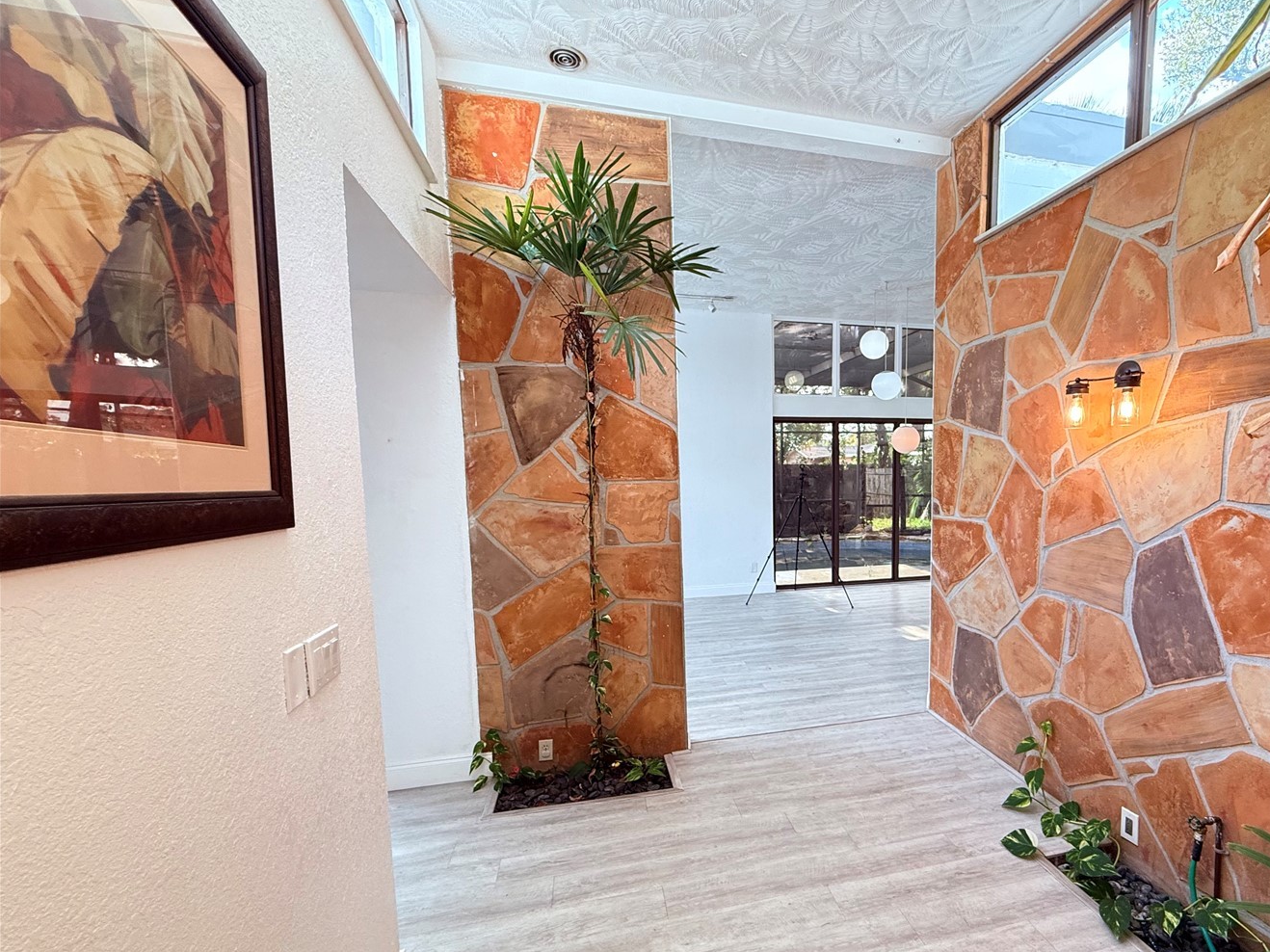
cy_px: 529
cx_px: 770
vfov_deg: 74.5
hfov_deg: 89.7
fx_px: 624
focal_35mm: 17
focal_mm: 2.22
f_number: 2.2
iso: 250
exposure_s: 1/120
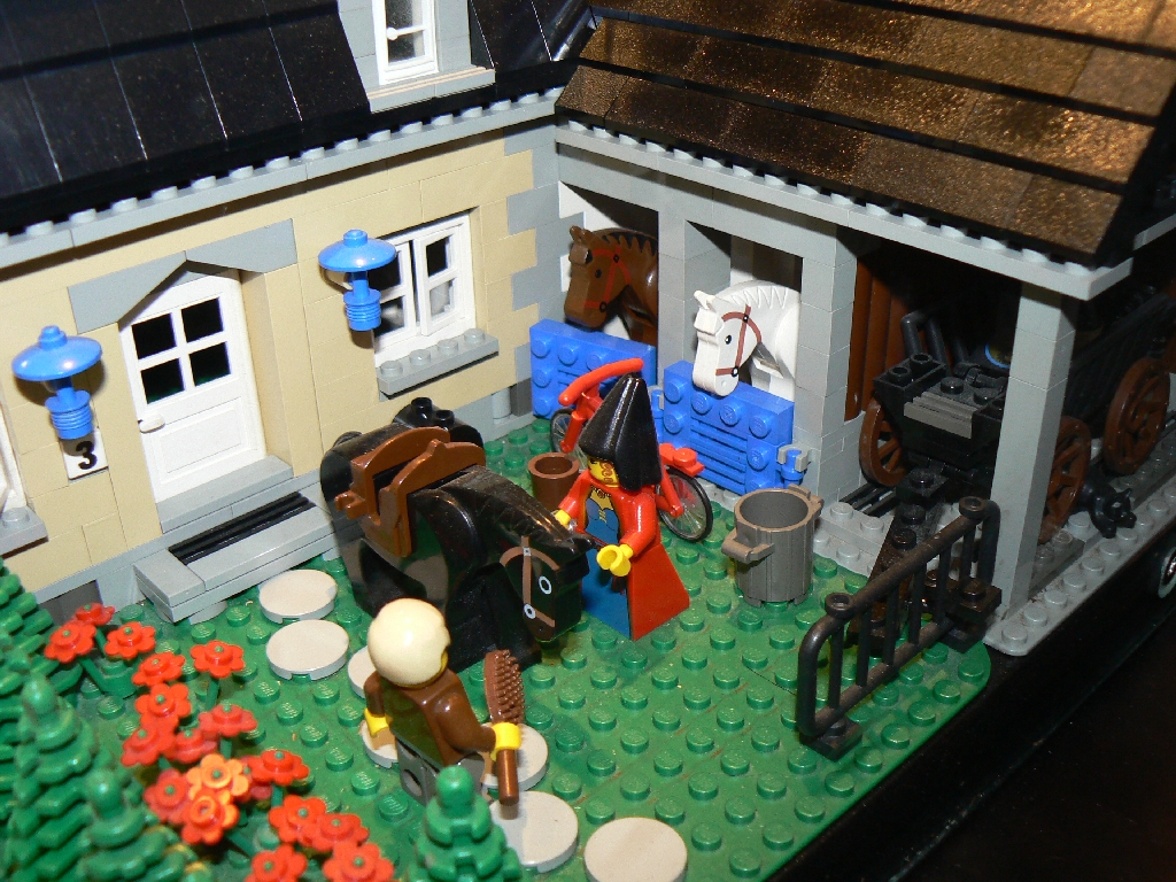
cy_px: 441
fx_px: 1223
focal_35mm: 36
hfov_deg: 51.4
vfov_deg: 39.7
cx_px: 588
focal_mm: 6
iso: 100
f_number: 2.8
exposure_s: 1/30
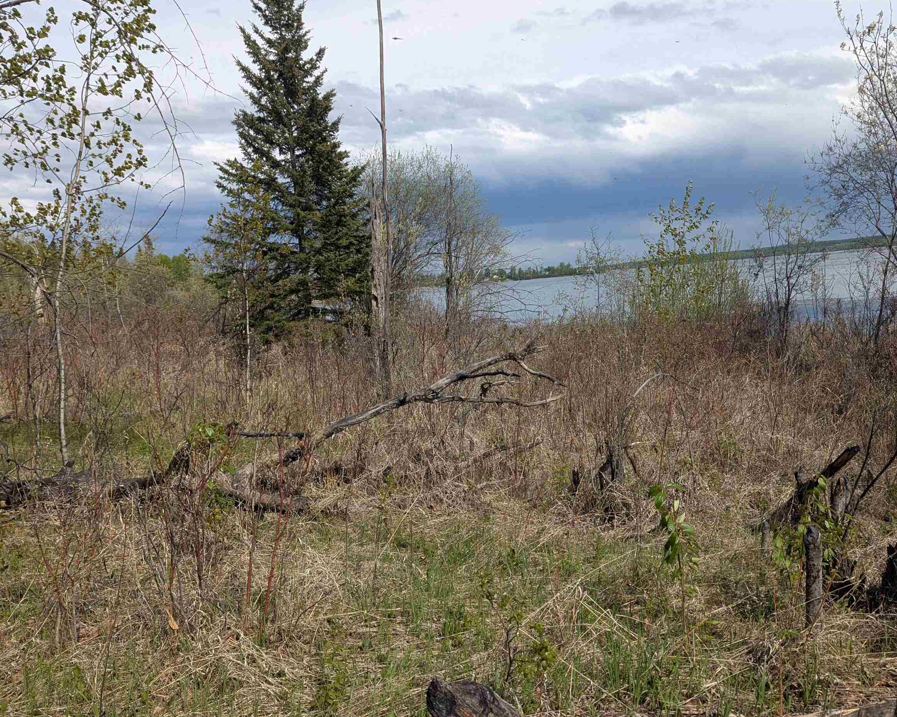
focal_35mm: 31
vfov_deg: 47.0
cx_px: 486
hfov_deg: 57.1
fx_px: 823
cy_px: 410
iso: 57
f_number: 1.85
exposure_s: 1/3333
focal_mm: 6.81
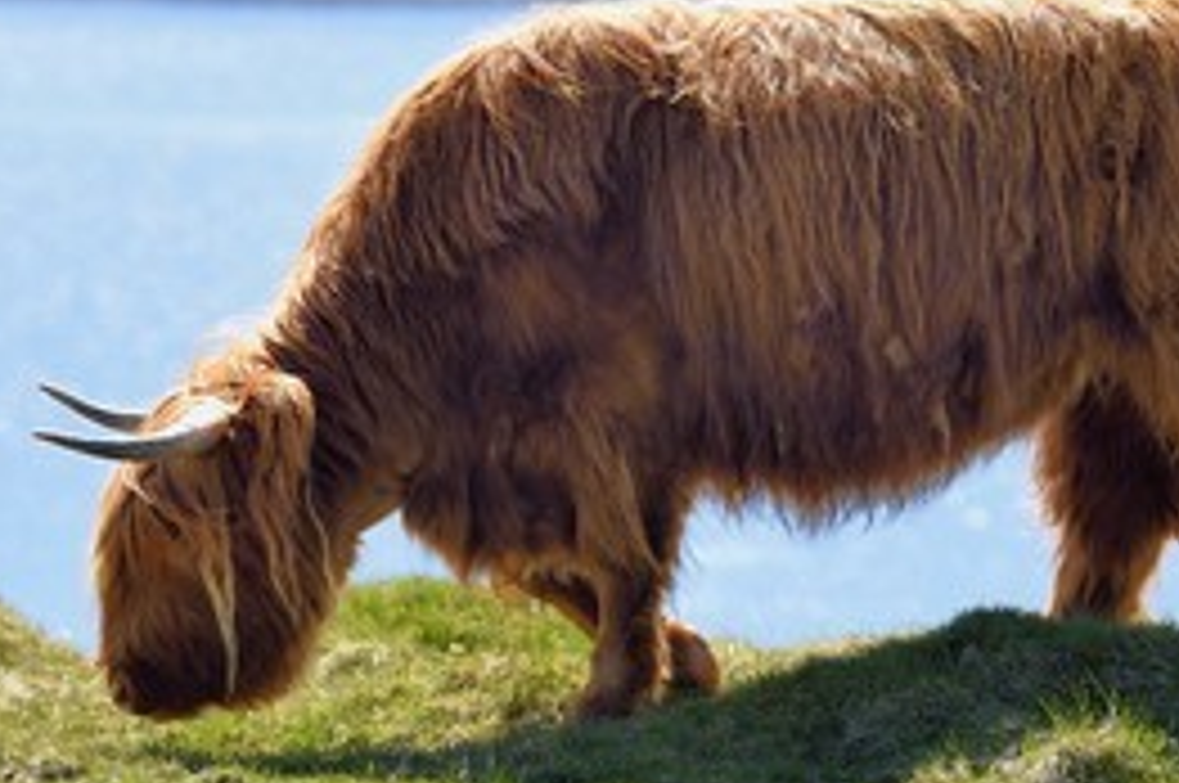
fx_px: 8930
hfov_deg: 7.6
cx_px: 634
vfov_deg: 5.0
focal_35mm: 273
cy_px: 378
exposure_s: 1/320
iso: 200
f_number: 5
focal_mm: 170
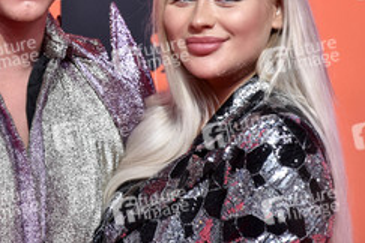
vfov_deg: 4.0
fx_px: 3477
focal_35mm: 343
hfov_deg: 6.0
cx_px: 110
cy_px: 20
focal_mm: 185
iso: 2000
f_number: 4
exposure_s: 1/250
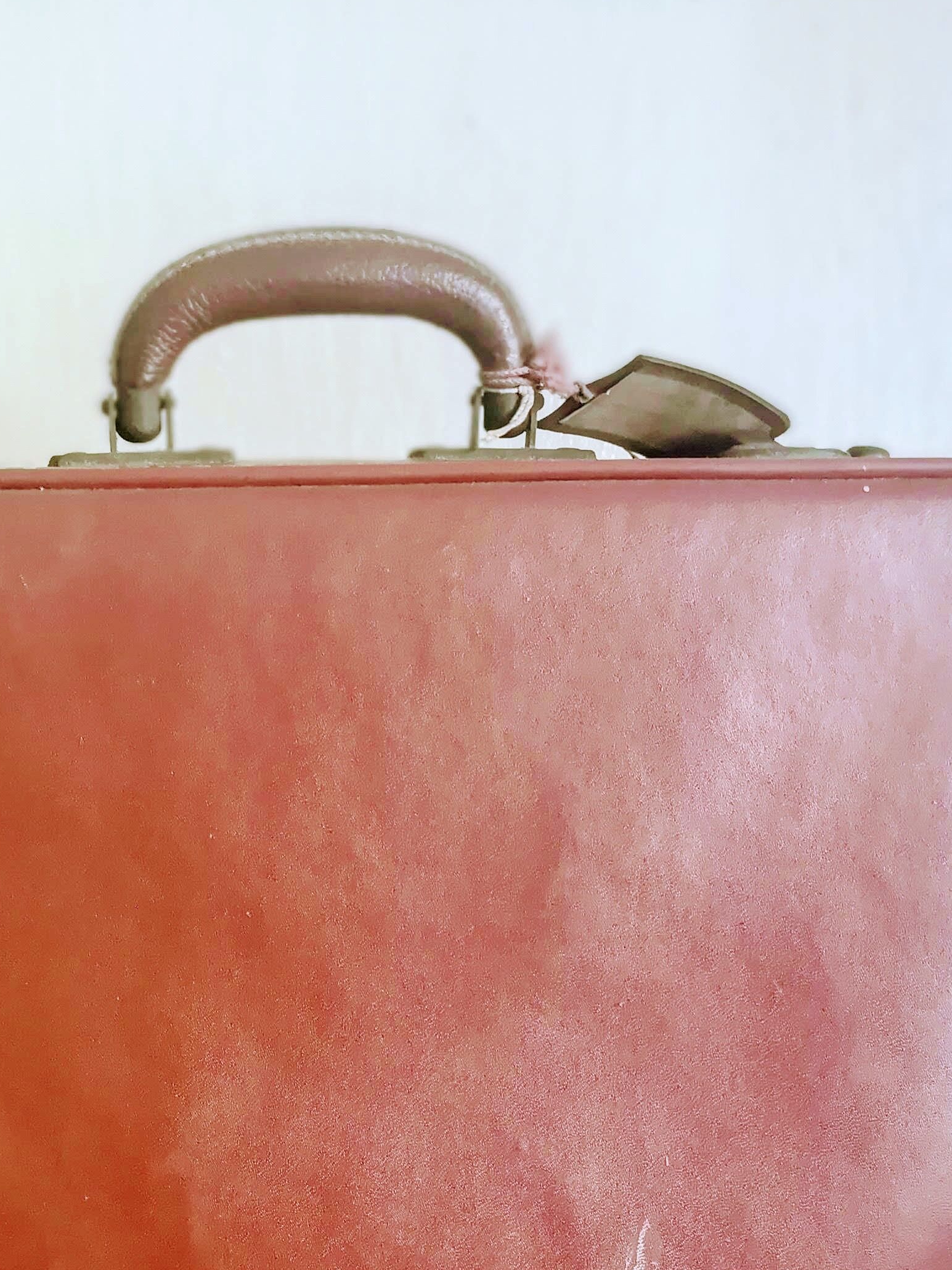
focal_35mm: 52
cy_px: 1215
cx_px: 247
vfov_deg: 34.1
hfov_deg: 27.7
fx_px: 1907
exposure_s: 1/33.3
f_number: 4
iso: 320
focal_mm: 3.95
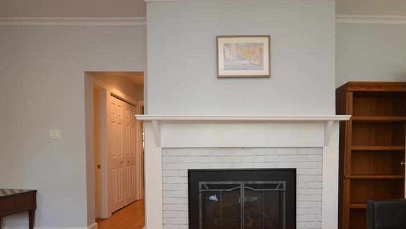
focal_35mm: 22
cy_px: 157
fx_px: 237
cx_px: 233
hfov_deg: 80.7
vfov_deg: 50.4
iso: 900
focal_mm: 10
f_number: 4
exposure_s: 1/60
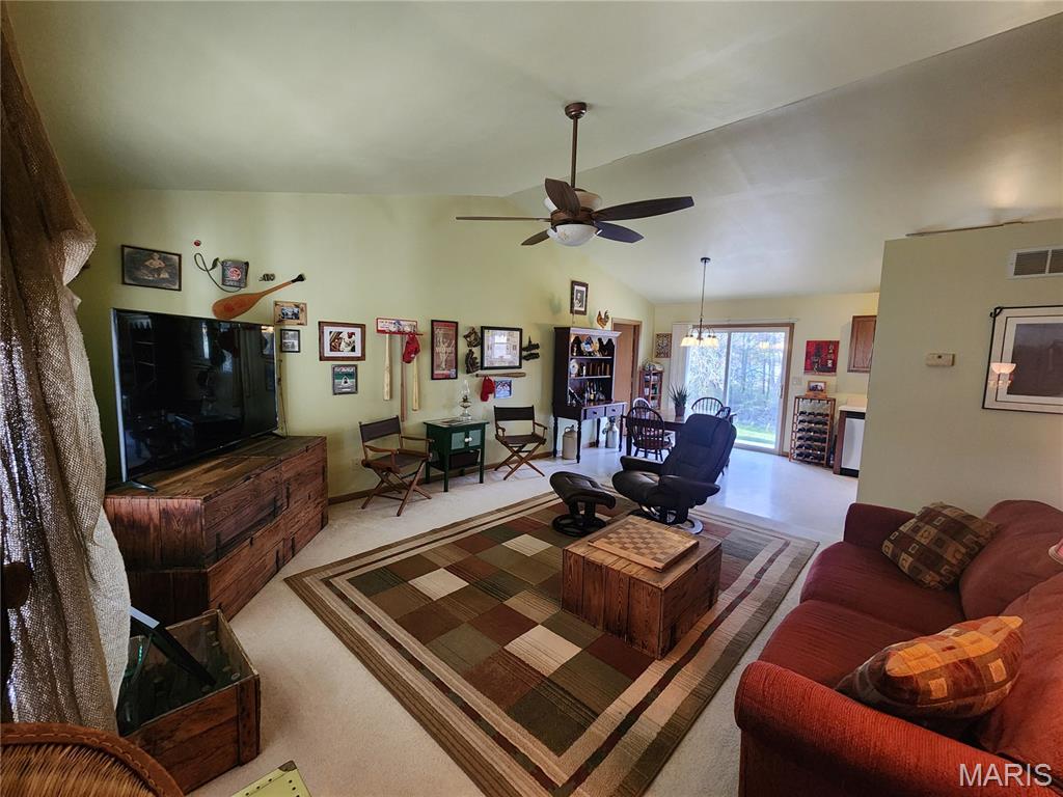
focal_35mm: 13
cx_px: 532
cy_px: 398
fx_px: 399
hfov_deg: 106.2
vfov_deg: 89.9
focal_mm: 2.2
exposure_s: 1/60
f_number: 2.2
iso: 400
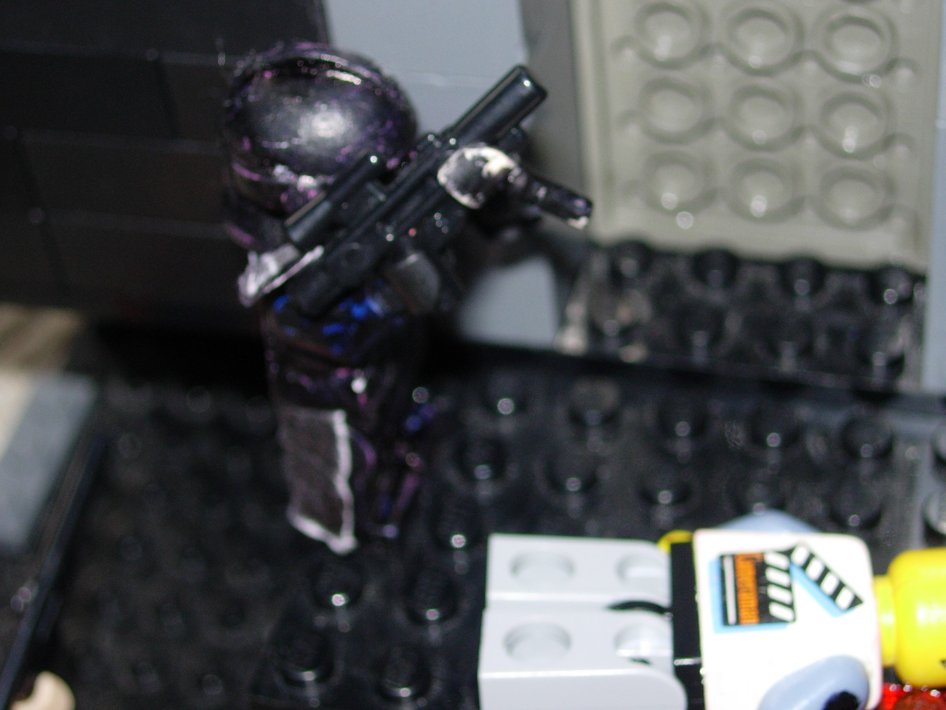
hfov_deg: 24.7
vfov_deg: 18.7
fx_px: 2159
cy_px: 335
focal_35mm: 79
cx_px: 543
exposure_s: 1/64
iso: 79
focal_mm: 12.7
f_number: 3.5
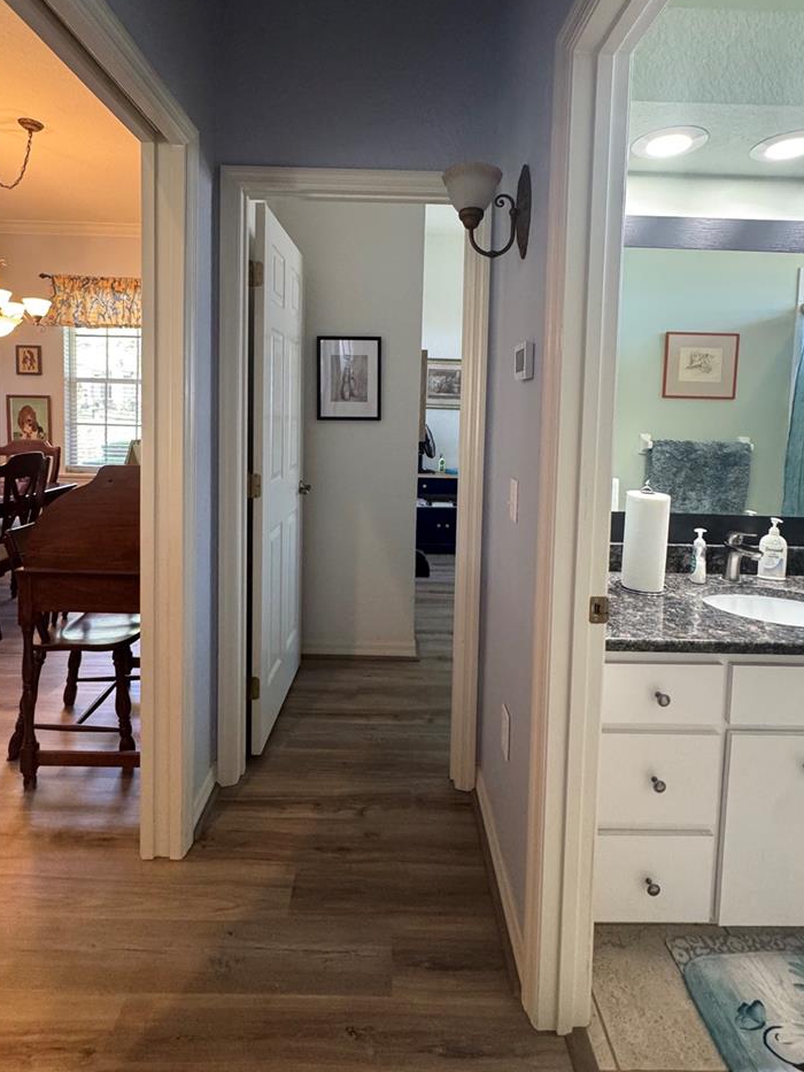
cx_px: 393
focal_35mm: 18
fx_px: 557
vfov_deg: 86.8
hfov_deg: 71.6
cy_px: 438
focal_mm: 2.22
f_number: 2.2
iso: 640
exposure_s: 1/60
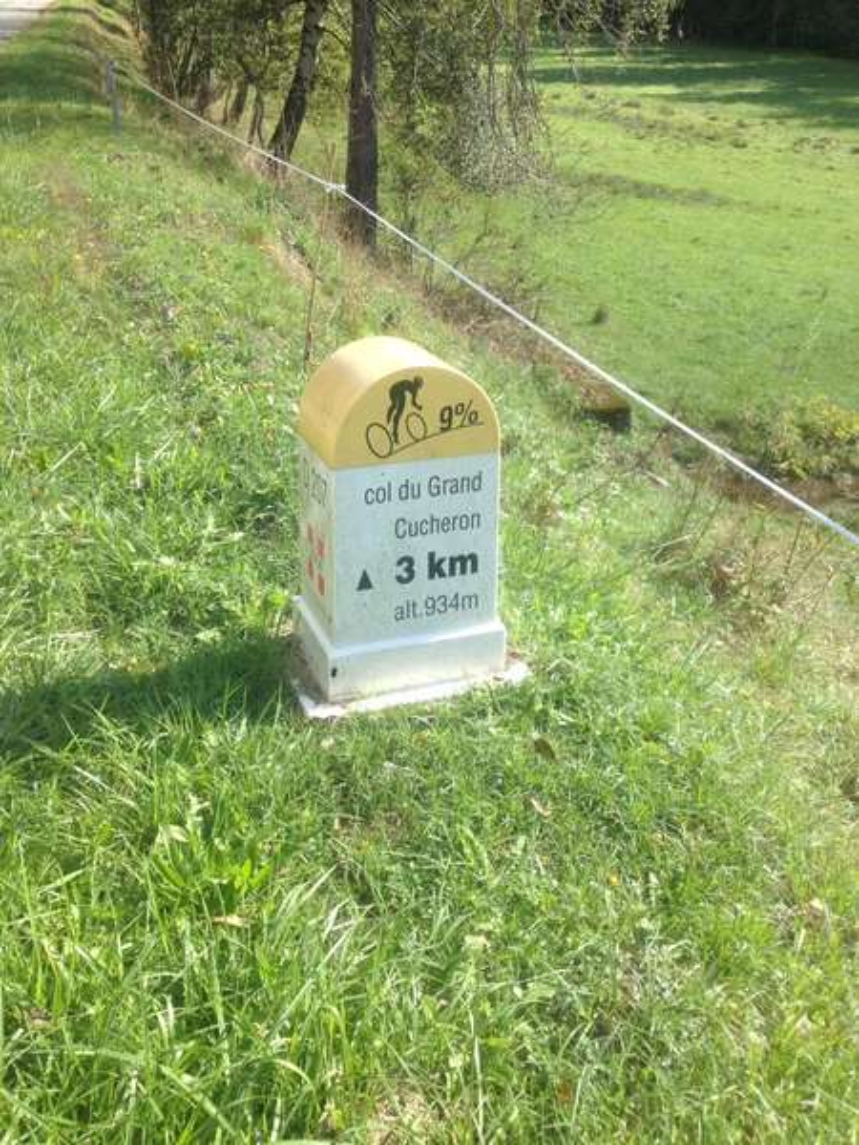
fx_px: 1158
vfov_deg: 52.6
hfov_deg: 40.7
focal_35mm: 35
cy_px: 572
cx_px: 430
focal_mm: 4.28
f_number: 2.4
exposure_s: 1/484
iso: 50
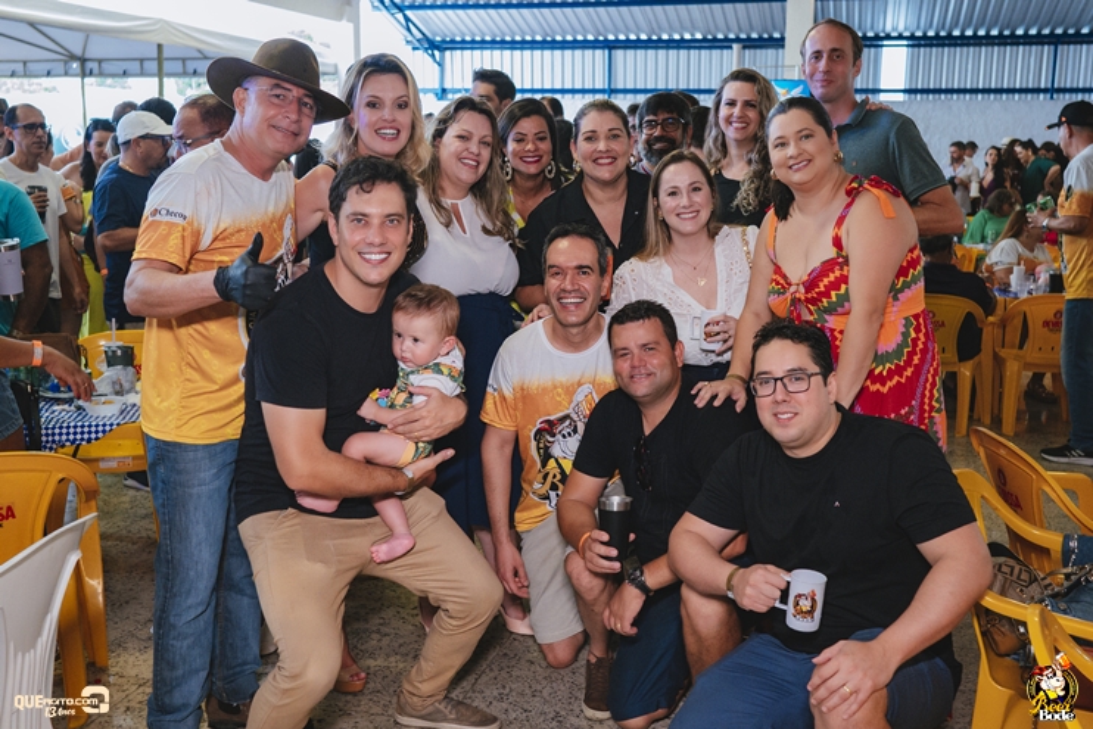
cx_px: 546
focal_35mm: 36
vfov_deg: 36.9
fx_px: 1093
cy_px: 364
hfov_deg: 53.1
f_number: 3.2
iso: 2500
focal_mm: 24
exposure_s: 1/250
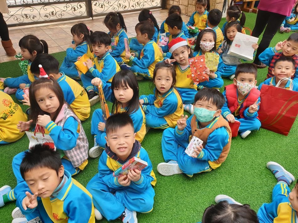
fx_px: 224
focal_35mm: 26
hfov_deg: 67.3
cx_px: 149
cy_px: 112
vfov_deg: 53.0
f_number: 2.4
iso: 50
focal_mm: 4.3
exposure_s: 1/160
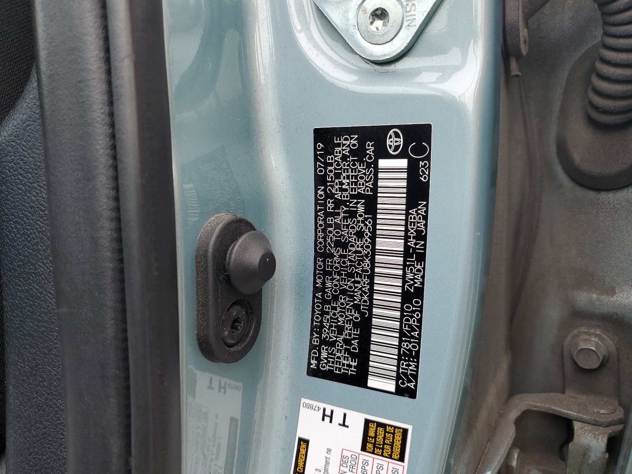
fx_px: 475
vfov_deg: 53.1
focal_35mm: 26
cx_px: 316
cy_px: 237
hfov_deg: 67.3
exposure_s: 1/435
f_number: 1.5
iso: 50
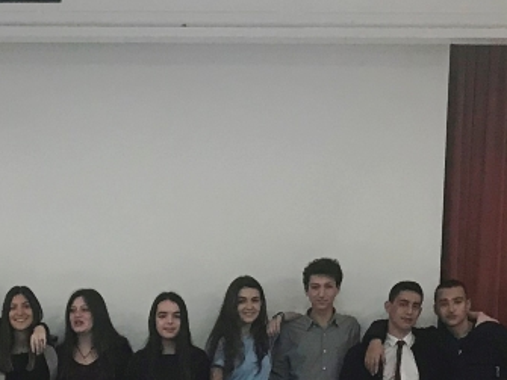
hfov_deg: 17.9
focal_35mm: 107
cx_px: -17
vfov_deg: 12.8
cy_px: 640
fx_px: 1567
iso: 50
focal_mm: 3.99
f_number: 1.8
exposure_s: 1/17
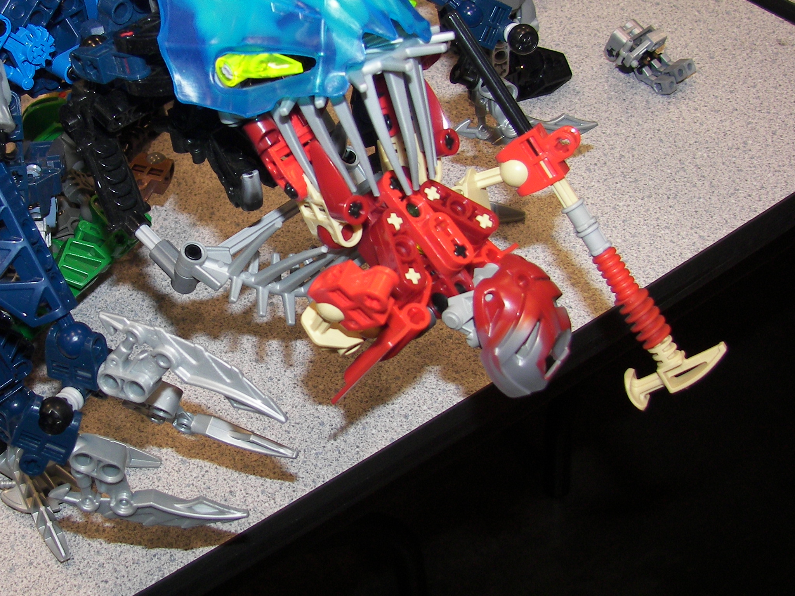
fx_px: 1240
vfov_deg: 27.0
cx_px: 218
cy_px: 264
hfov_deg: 34.9
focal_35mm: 54
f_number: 2.8
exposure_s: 1/30
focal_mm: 6
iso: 64
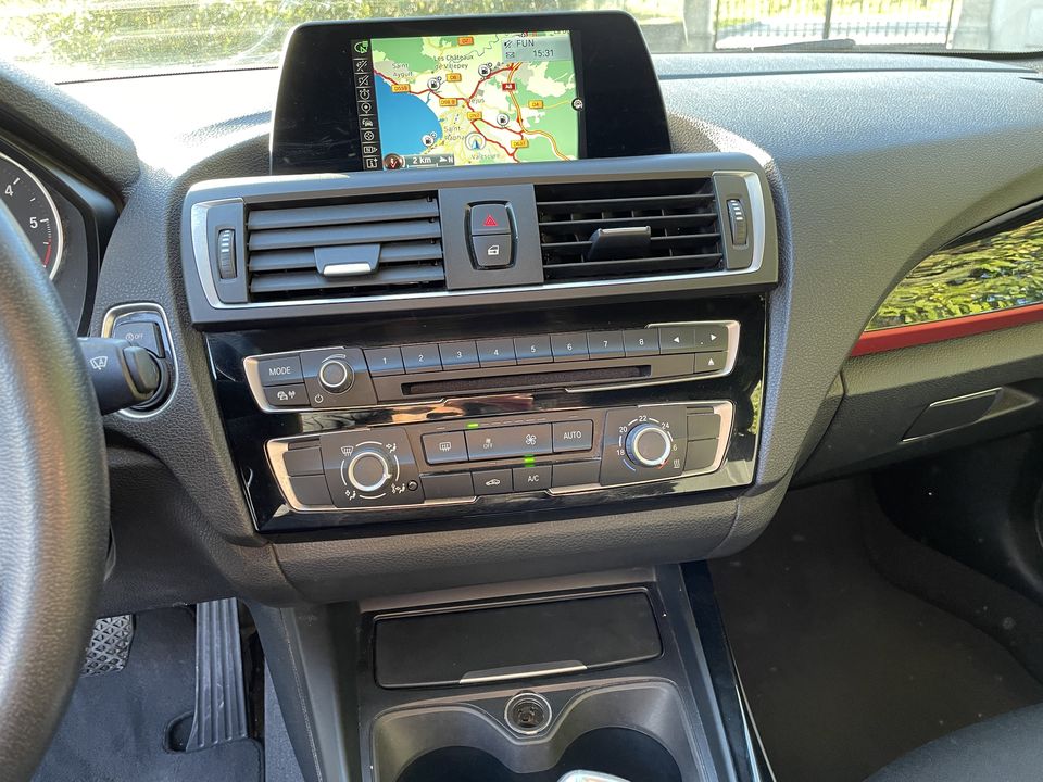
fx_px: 783
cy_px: 391
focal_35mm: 26
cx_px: 522
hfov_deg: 67.3
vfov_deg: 53.1
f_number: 1.6
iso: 100
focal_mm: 4.2
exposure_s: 1/64
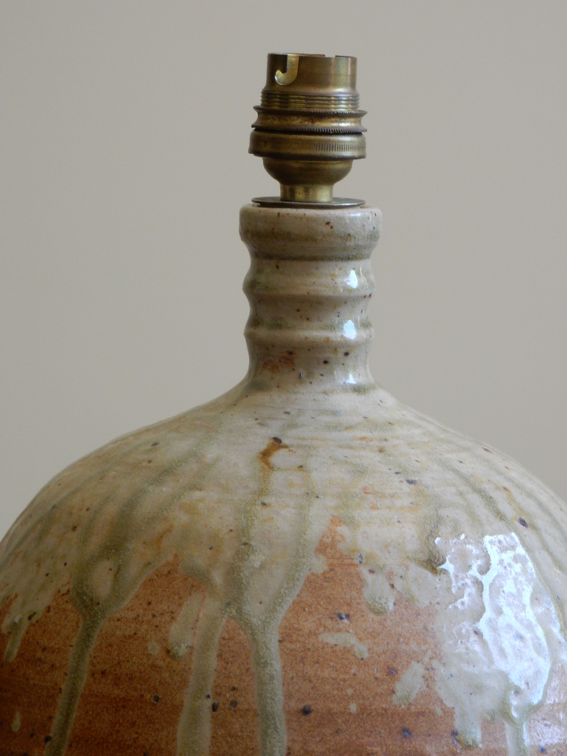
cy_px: 378
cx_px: 284
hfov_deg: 7.7
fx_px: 4215
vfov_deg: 10.2
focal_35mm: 193
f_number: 6.3
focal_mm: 34.5
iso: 280
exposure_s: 1/30
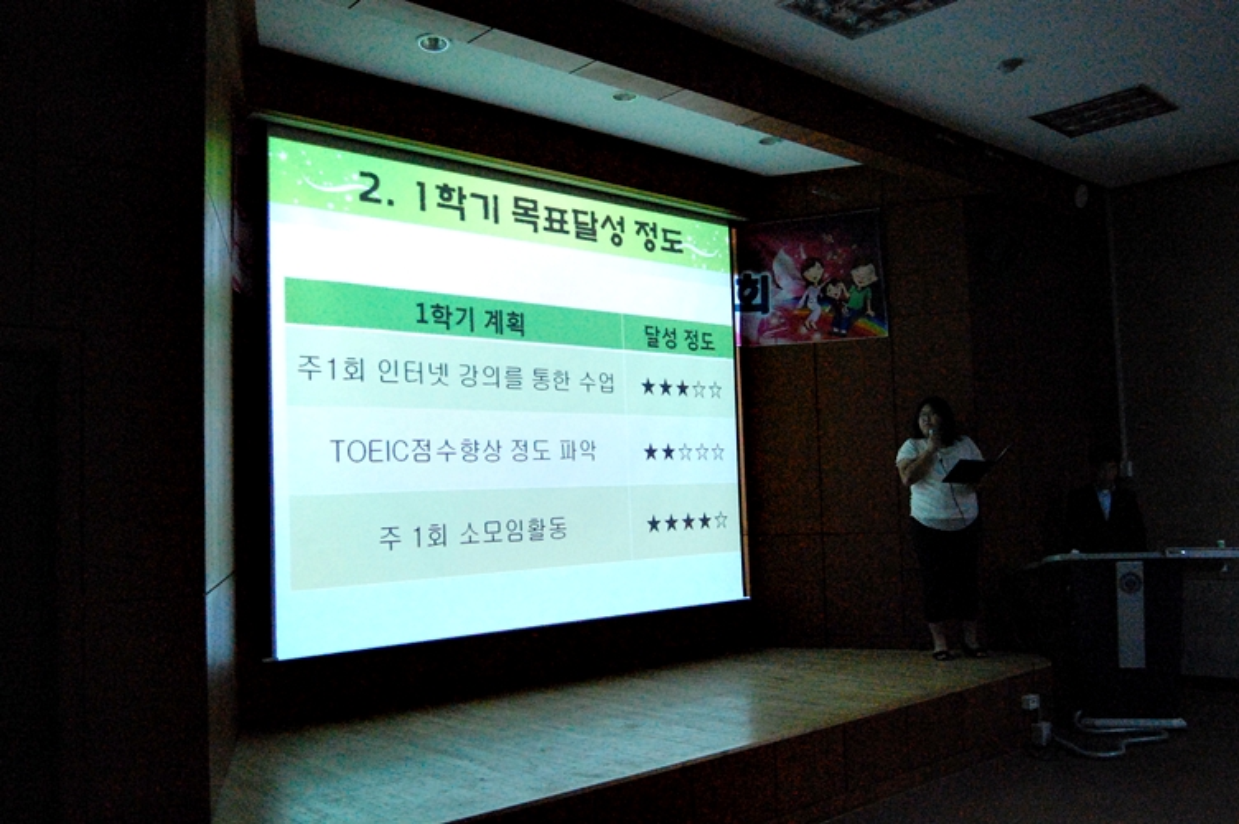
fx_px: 1032
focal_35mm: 30
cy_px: 412
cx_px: 620
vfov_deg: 43.5
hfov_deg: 62.0
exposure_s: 1/125
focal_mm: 20
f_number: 3.8
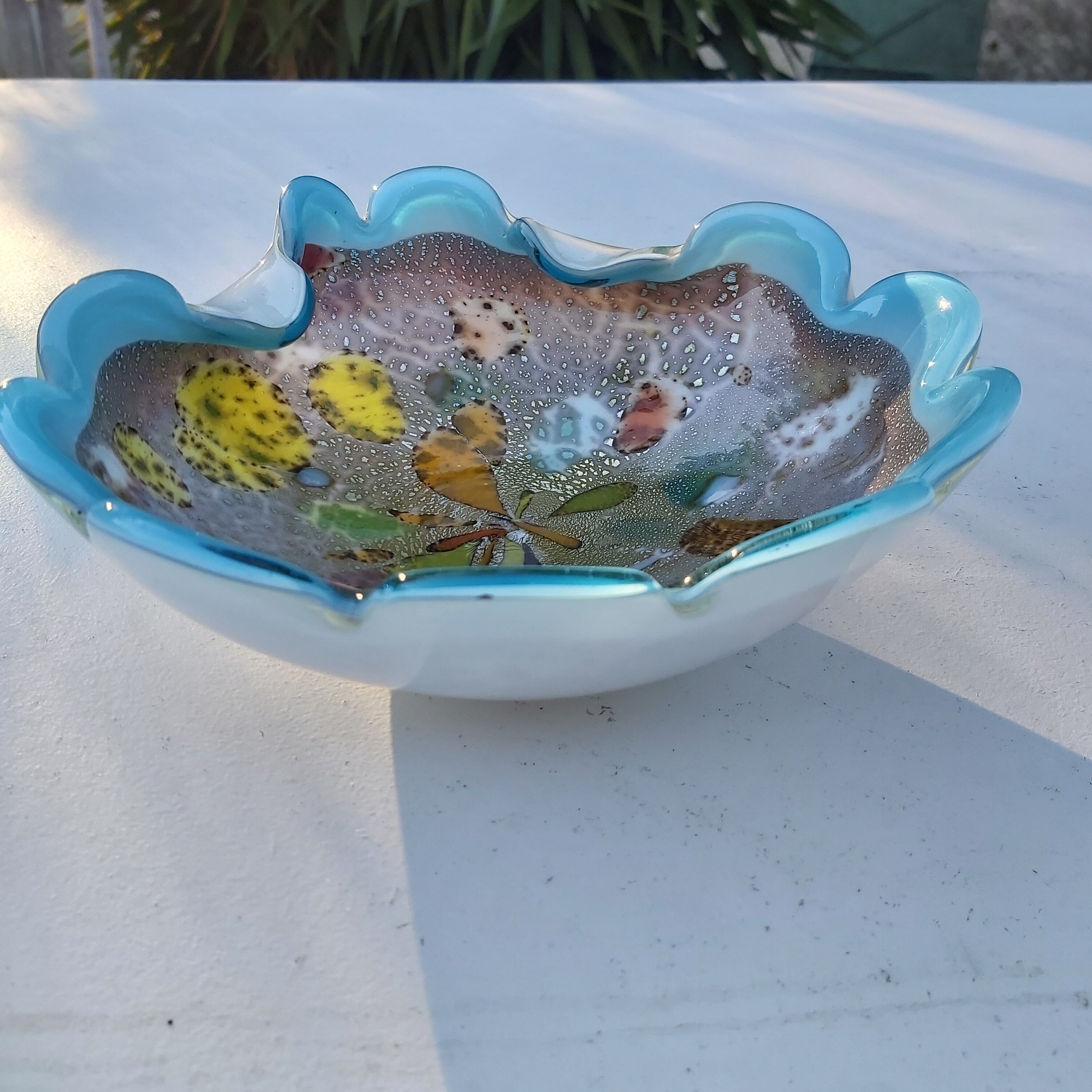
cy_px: 445
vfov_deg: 52.2
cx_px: 551
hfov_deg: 52.5
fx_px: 1106
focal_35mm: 31
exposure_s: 1/332
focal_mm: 3.92
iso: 64
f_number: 1.7
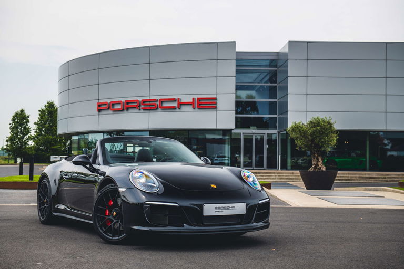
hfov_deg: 38.2
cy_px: 134
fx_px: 584
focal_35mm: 52
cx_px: 202
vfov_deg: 26.0
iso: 200
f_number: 5.6
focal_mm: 52
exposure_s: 1/250
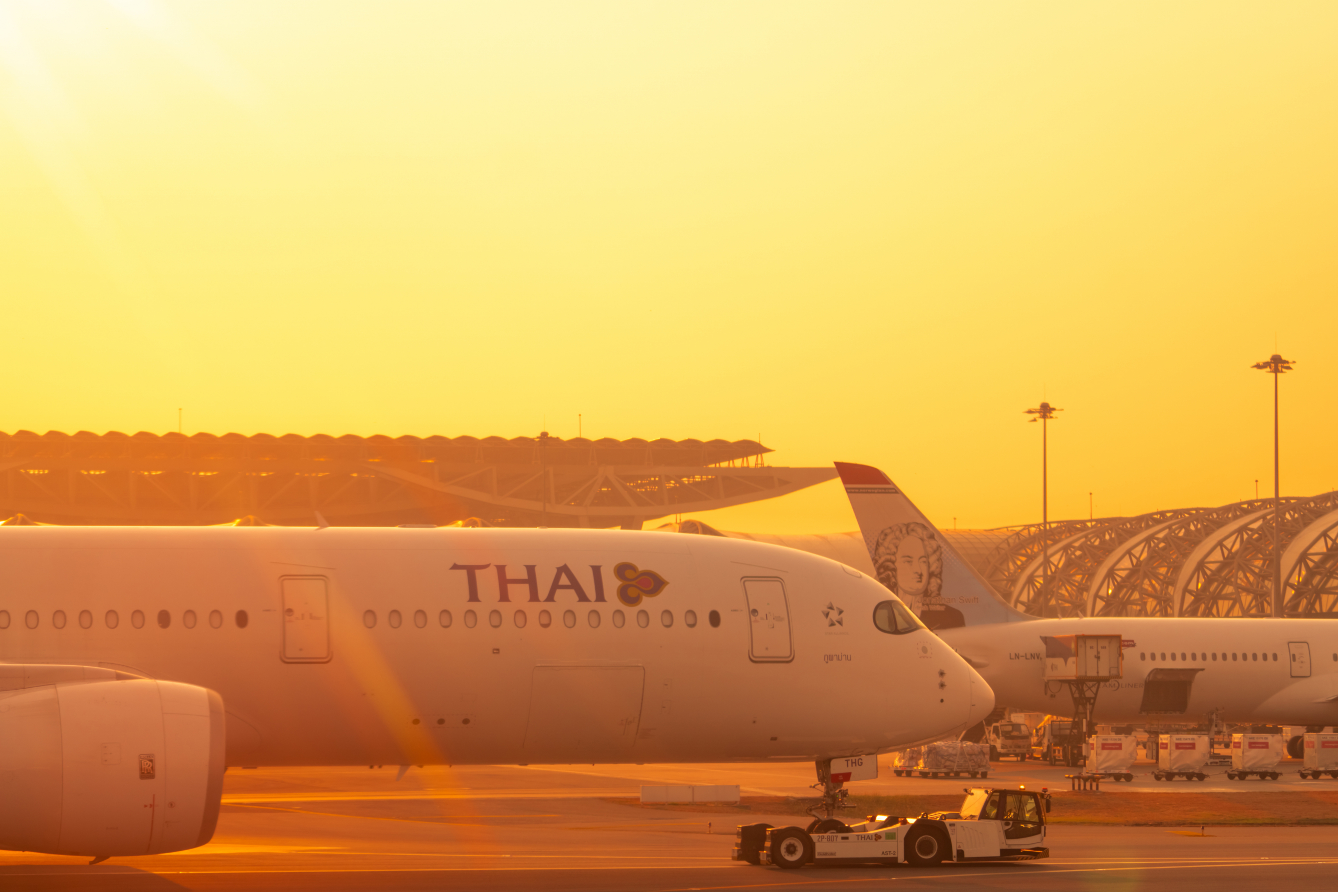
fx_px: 3902
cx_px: 669
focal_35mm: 105
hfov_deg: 19.5
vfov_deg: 13.0
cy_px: 446
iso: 100
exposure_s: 1/640
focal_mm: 70
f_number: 4
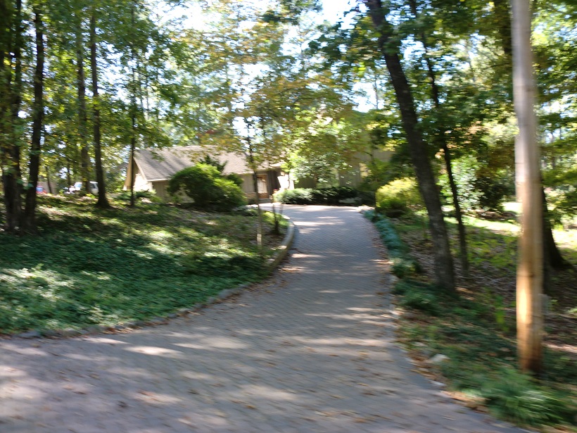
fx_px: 583
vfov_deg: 40.7
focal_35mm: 35
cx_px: 288
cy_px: 216
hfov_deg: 52.6
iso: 64
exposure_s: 1/60
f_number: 3.1
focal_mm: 6.3
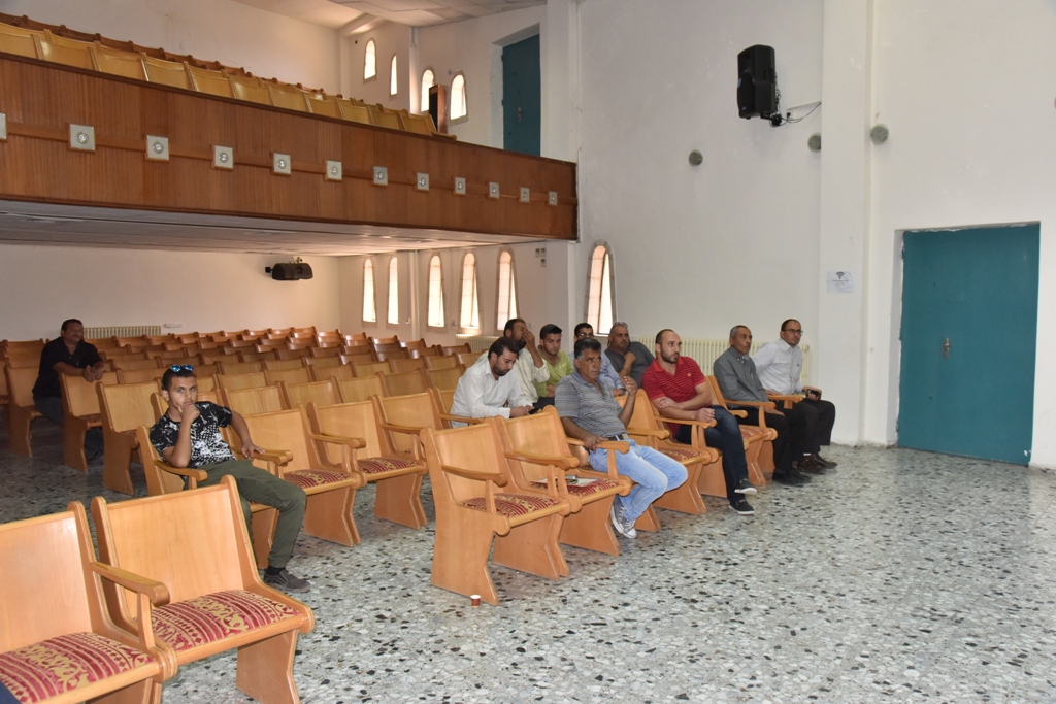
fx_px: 880
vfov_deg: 43.6
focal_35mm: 30
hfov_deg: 61.9
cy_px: 352
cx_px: 528
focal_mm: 30
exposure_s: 1/250
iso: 2500
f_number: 8
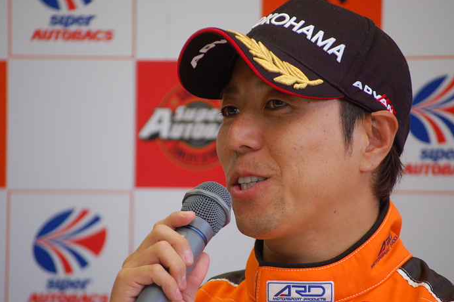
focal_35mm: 235
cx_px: 229
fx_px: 2962
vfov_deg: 5.8
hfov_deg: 8.8
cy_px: 156
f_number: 5.6
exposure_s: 1/60
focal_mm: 150
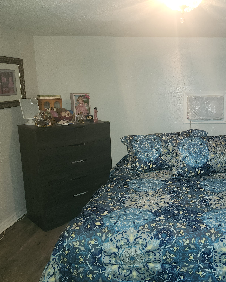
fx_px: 251
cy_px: 141
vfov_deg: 58.8
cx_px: 180
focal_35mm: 30
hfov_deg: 46.1
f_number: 1.8
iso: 160
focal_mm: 5.54
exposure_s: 1/10
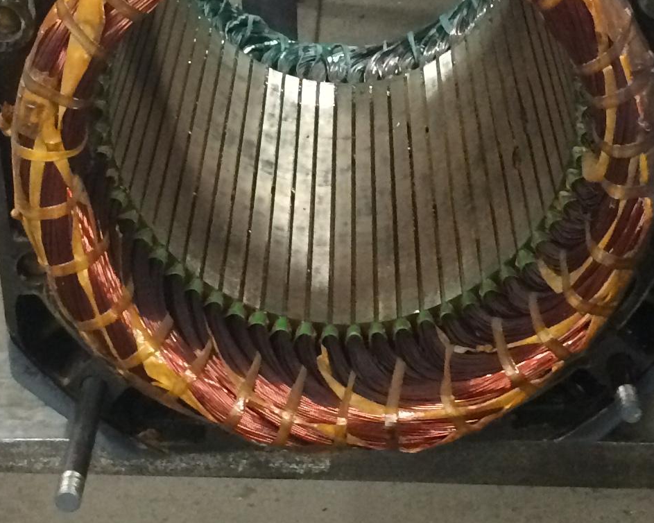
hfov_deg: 19.6
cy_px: 126
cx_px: 303
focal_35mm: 98
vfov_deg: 15.6
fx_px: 1896
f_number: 2.2
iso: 250
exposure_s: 1/30
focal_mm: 4.15
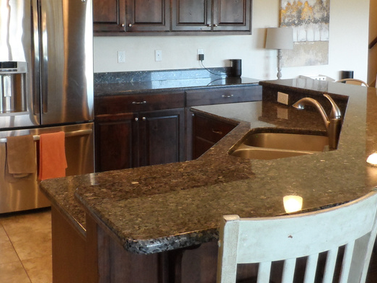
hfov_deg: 40.4
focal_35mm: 47
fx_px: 512
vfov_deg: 30.5
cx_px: 179
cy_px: 81
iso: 240
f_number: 3.2
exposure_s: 1/30
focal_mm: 4
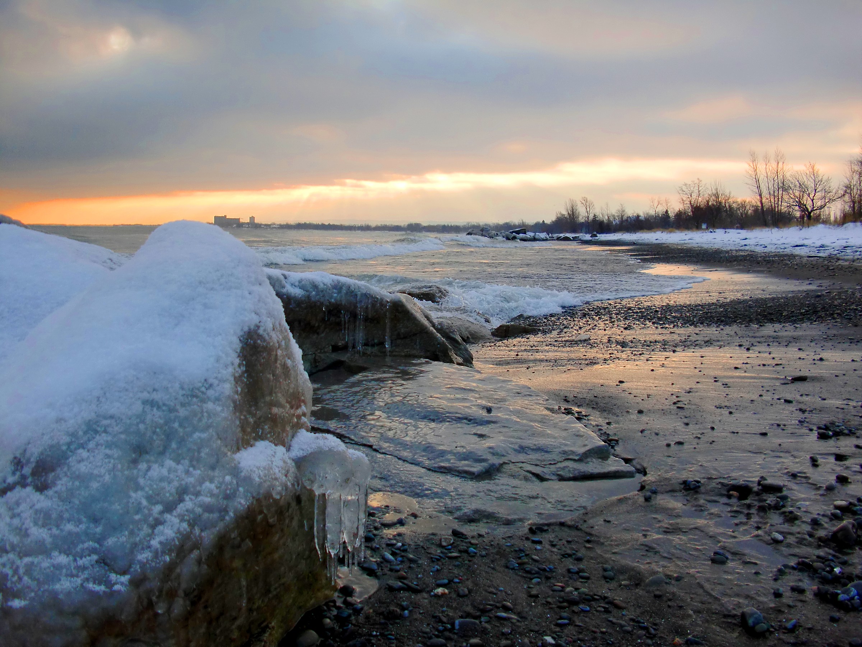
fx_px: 896
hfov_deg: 51.4
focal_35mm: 36
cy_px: 324
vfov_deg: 39.7
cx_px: 431
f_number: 2.8
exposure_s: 1/800
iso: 64
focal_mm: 6.3
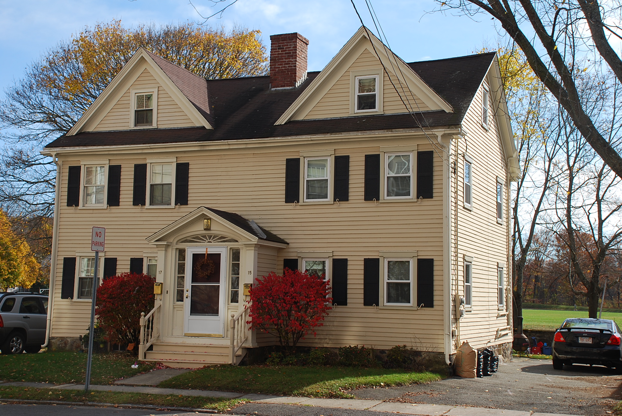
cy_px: 208
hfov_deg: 41.1
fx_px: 830
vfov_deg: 28.2
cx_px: 311
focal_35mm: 48
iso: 100
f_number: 7.1
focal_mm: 32
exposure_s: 1/200
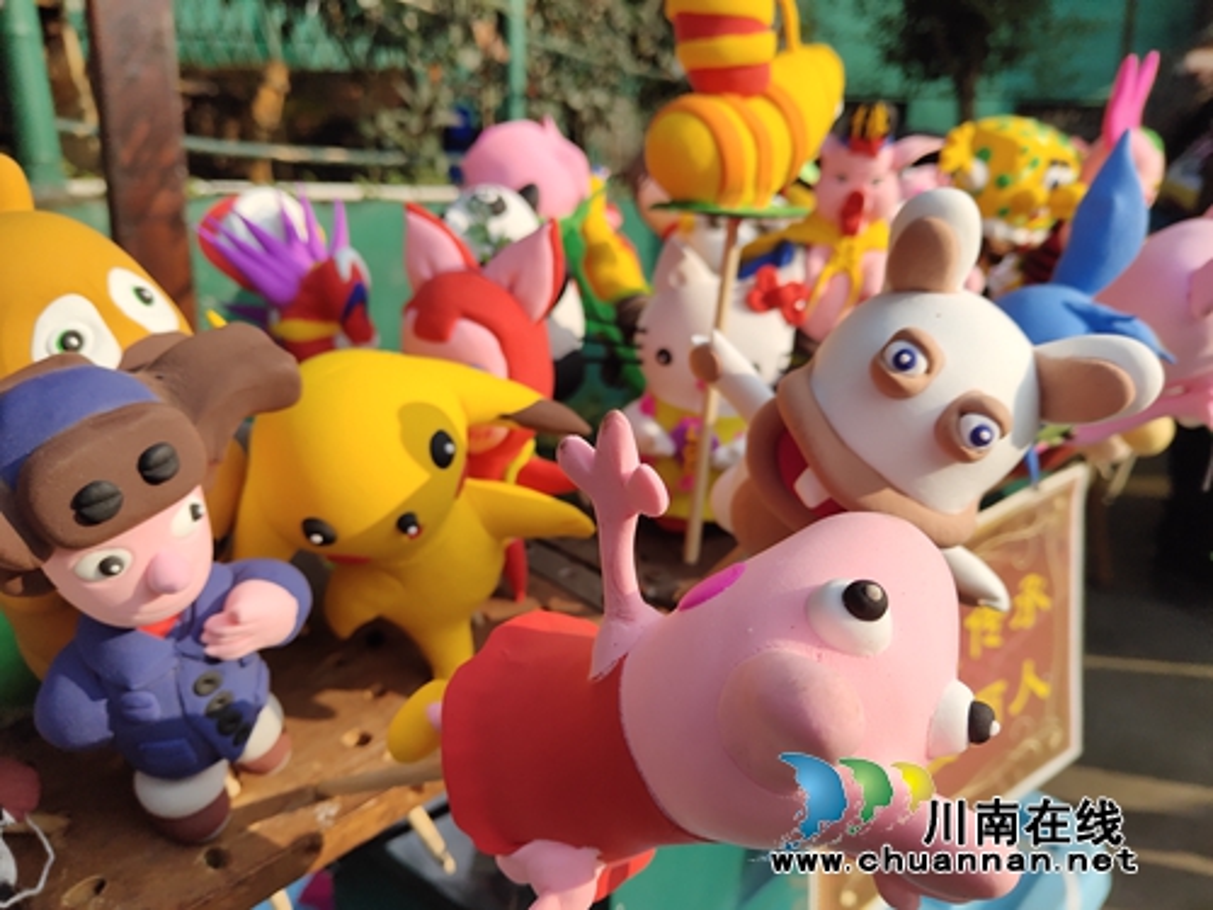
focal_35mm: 29
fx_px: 1016
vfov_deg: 48.2
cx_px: 606
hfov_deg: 61.7
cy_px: 455
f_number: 1.8
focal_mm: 4.27
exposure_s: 1/2929
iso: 50
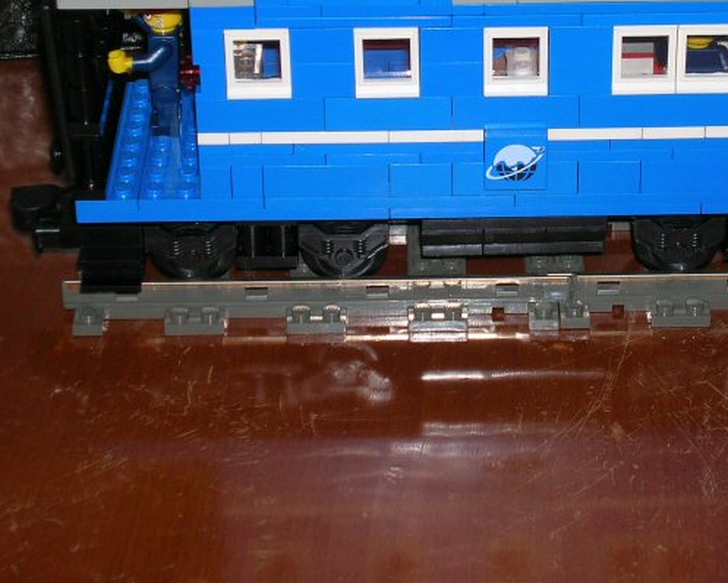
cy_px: 159
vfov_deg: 13.6
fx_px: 2436
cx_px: 497
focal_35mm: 113
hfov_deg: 17.0
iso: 50
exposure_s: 1/60.1
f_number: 4
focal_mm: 12.3
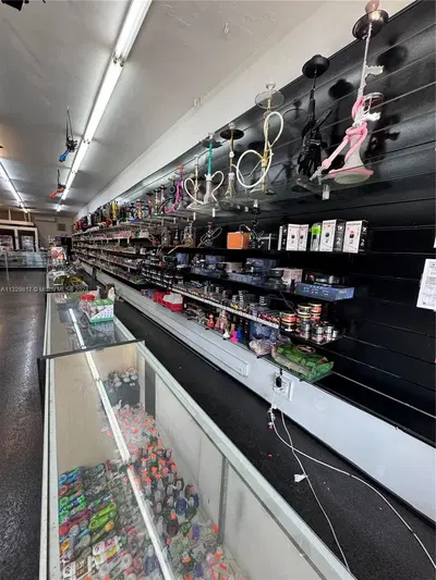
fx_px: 235
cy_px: 290
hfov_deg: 85.7
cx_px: 218
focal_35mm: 14
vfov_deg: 102.1
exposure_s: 1/120
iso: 160
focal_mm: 2.22
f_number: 2.2
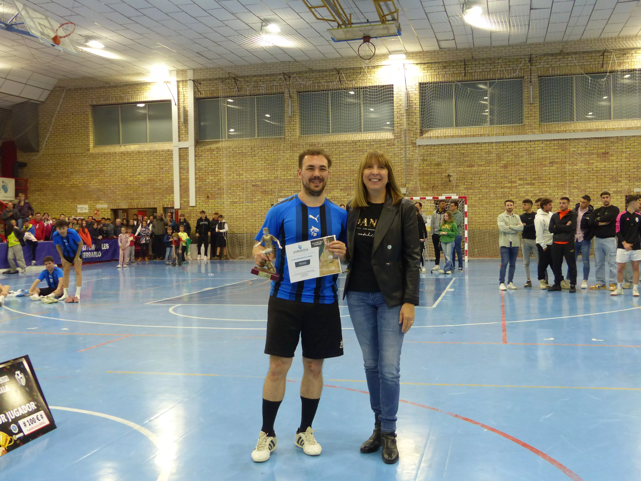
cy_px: 240
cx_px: 320
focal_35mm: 38
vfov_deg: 37.7
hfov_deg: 49.0
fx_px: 704
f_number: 2.8
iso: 250
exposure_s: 1/60
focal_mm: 6.8
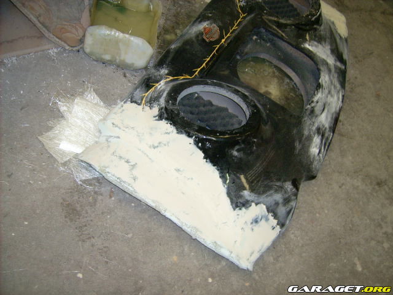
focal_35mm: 35
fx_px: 397
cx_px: 196
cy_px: 148
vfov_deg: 40.7
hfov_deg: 52.6
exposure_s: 1/60
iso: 100
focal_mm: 5.95
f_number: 2.8
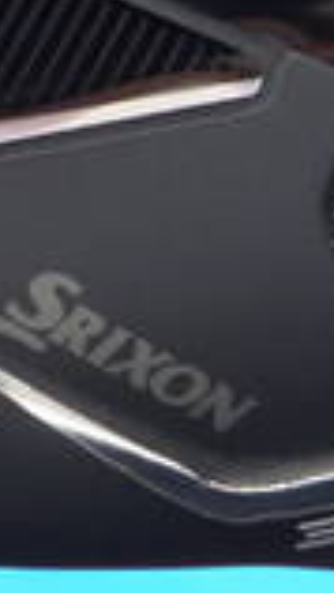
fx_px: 5819
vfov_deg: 5.8
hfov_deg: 3.3
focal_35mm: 370
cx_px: -180
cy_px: -109
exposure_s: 1/40
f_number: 5.6
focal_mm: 42
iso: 800
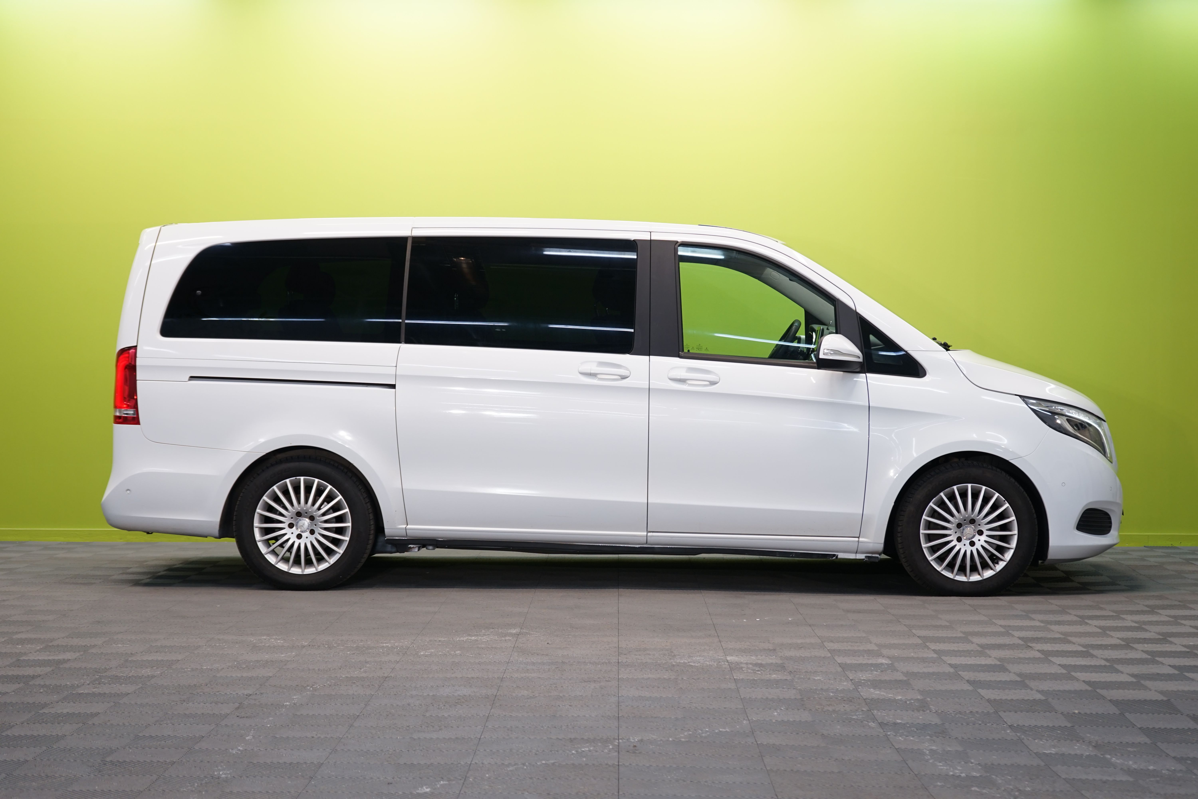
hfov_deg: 32.9
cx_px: 599
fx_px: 2030
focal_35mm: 61
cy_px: 400
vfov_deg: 22.3
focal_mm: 61
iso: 400
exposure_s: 1/25
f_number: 5.6
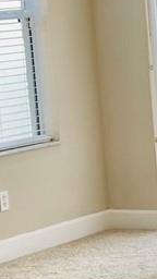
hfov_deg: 6.4
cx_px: 436
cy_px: 82
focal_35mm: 177
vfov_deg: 12.1
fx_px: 1310
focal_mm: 5.1
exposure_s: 1/120
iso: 40
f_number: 1.6
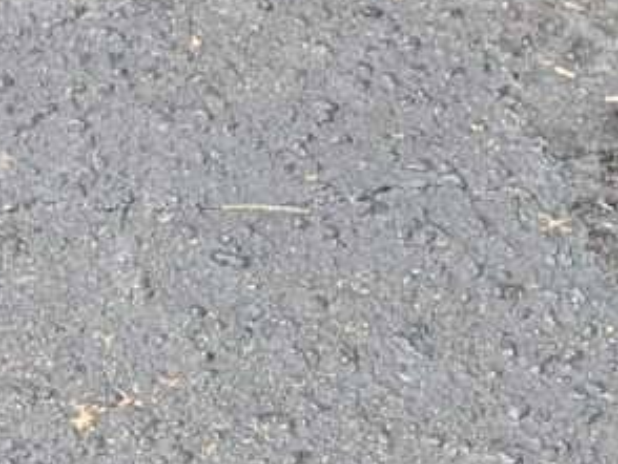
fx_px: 3734
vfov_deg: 6.2
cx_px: 210
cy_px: -1207
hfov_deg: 9.5
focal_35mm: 209
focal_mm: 6.9
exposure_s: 1/1869
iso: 19
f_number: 1.68
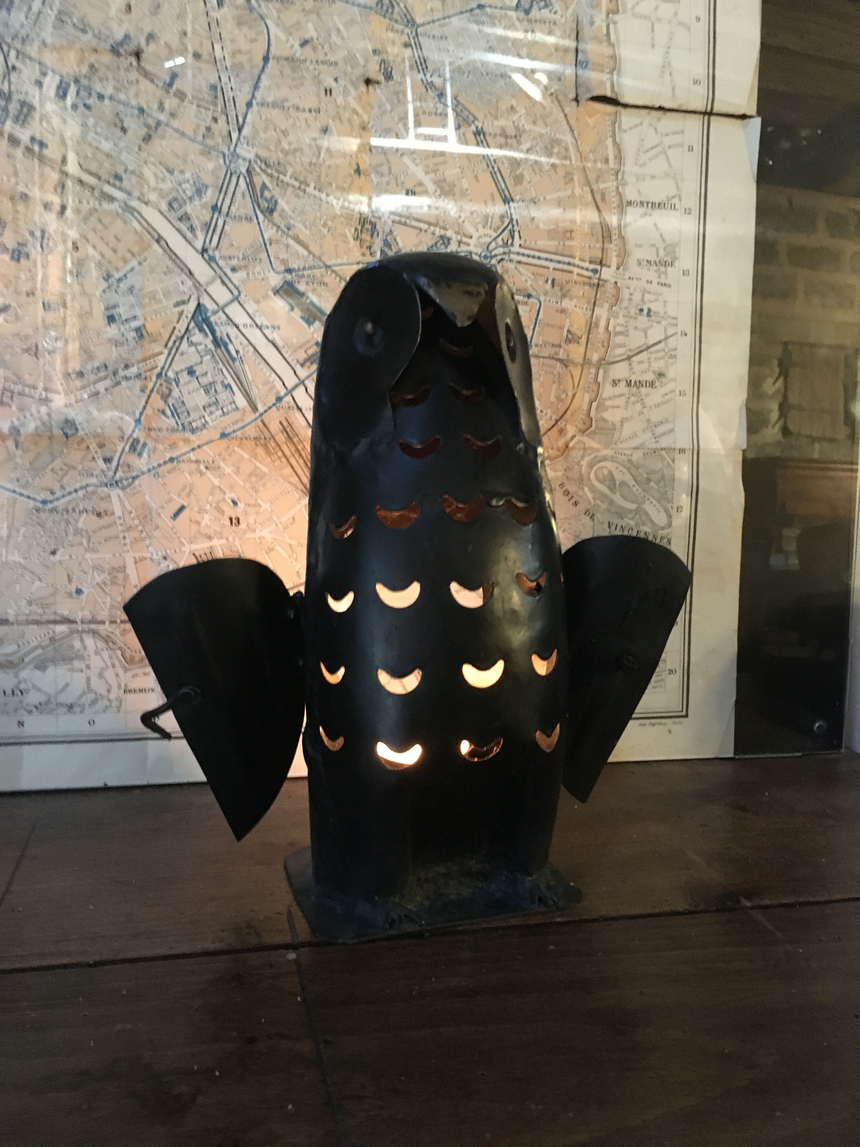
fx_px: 961
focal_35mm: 29
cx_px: 430
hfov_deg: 48.2
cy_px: 574
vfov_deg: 61.7
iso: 640
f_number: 2.2
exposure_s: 1/17
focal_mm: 4.15
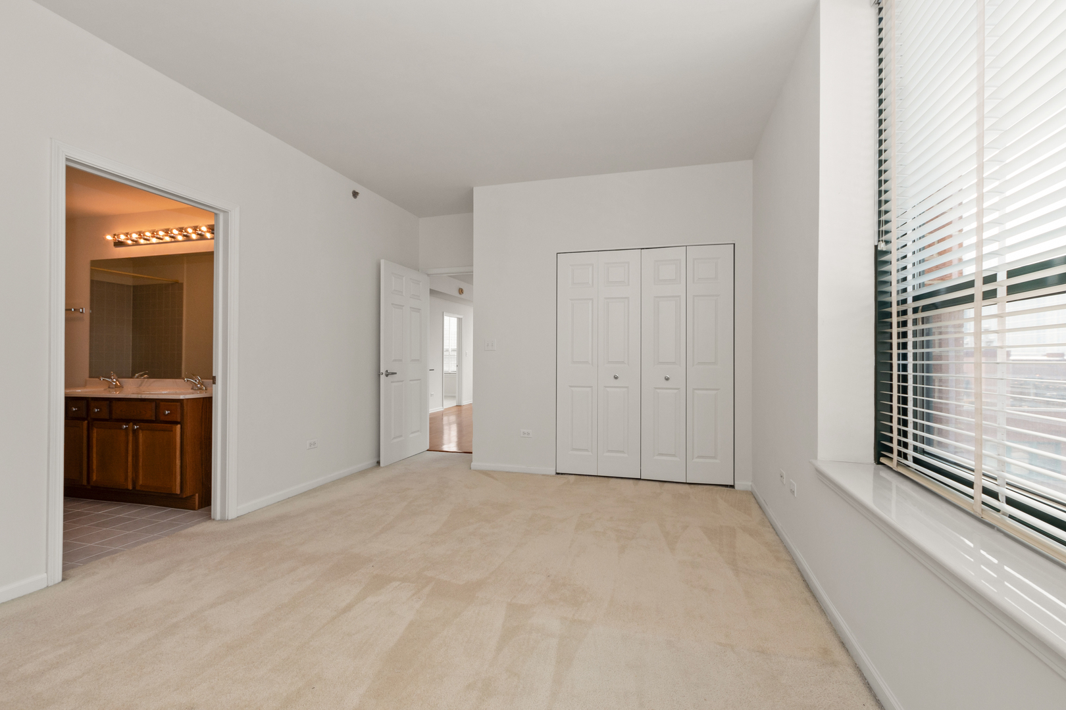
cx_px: 533
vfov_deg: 77.3
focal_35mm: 15
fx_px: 444
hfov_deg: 100.4
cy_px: 355
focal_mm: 10
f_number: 7.1
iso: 250
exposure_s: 1/125
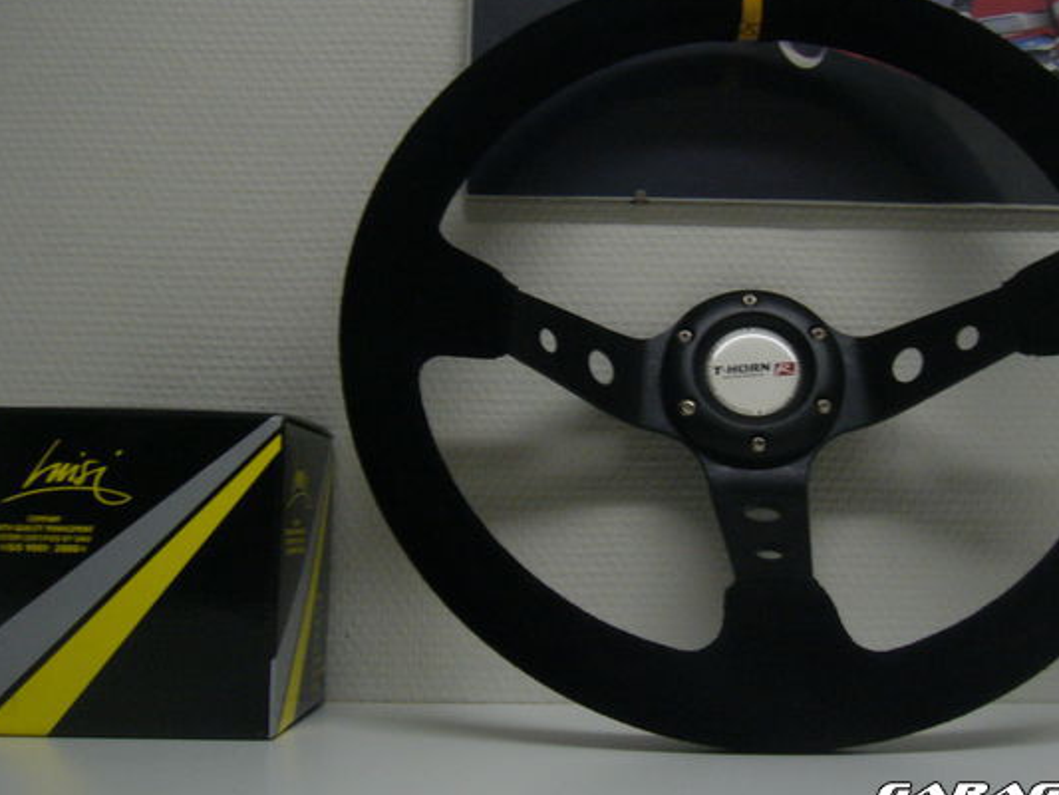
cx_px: 582
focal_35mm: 42
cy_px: 336
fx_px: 1285
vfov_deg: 34.3
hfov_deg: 44.7
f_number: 2.8
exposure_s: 1/8
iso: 200
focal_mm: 5.8
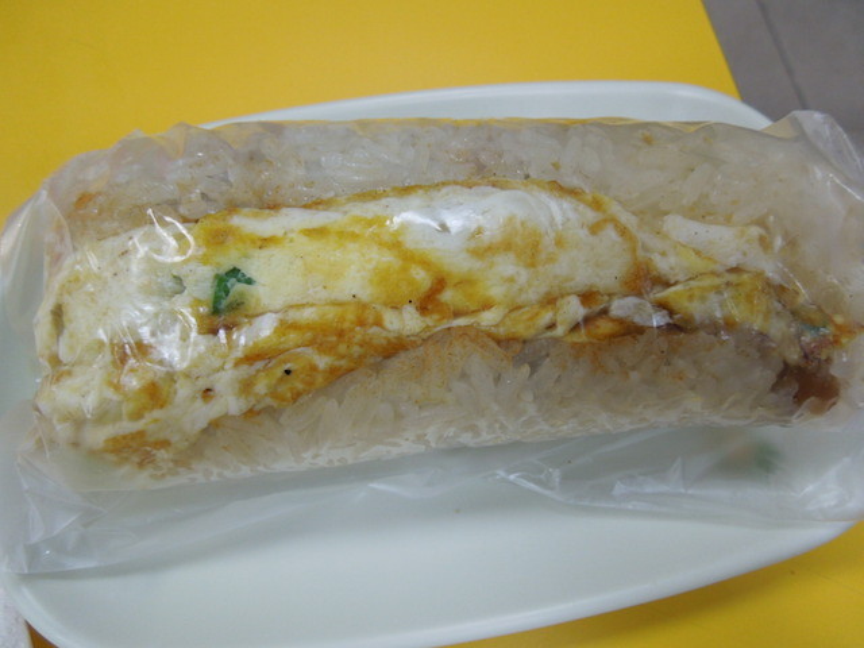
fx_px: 624
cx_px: 432
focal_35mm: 25
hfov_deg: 69.4
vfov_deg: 54.9
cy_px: 324
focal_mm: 4.5
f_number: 3.3
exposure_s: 1/30
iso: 220
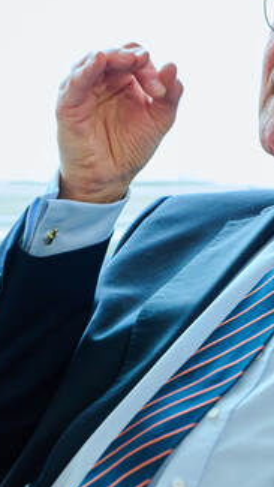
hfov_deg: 5.3
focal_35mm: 231
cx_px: 249
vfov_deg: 9.3
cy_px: 252
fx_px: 2981
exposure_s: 1/100
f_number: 4
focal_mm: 115
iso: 2500
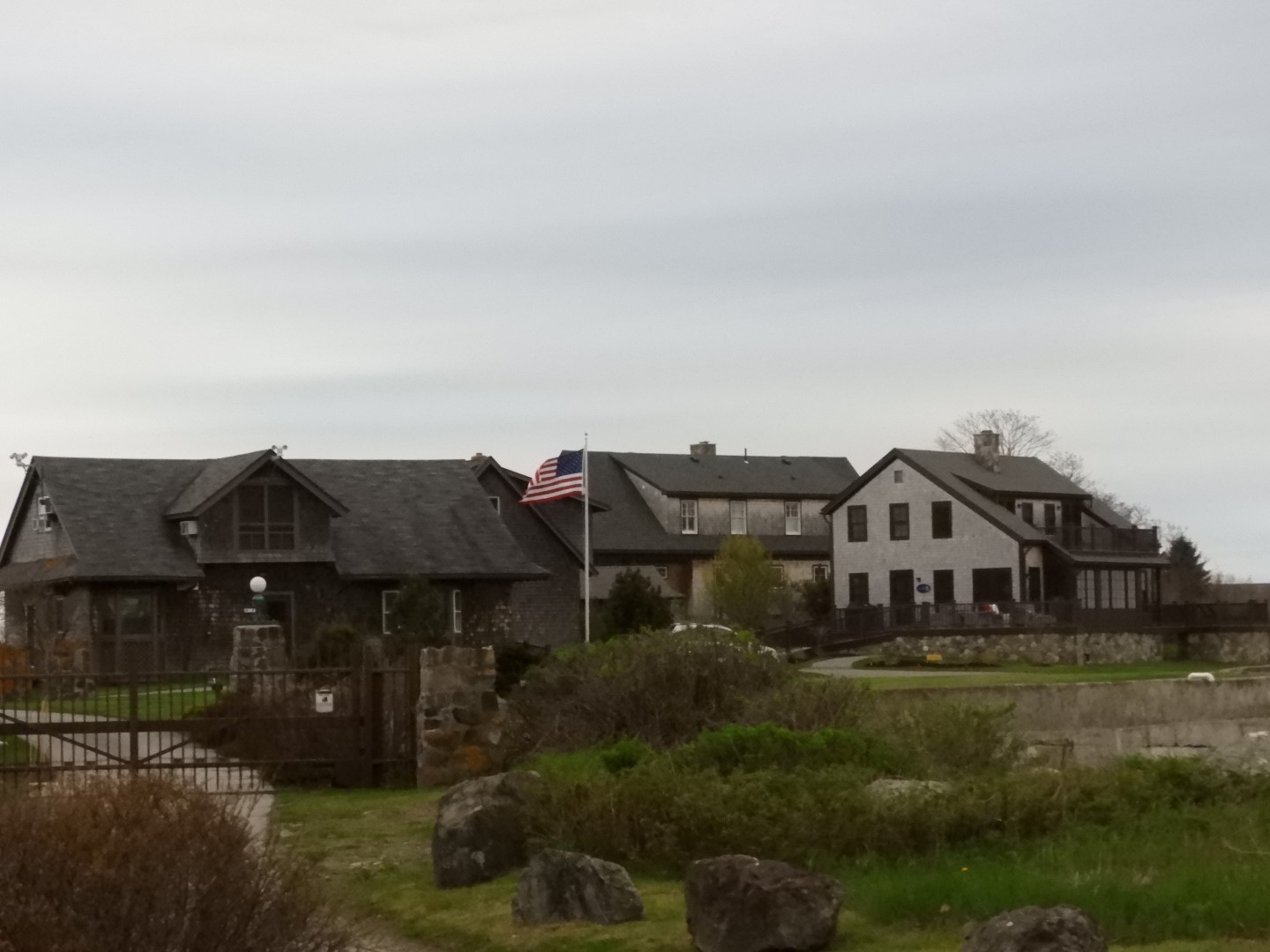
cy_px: 476
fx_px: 3852
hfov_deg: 18.7
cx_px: 635
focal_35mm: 105
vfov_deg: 14.1
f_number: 6
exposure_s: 1/1600
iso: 1600
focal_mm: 18.8
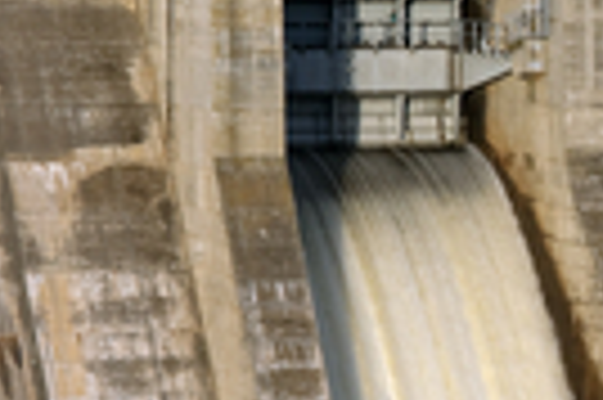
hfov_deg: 4.0
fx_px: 8616
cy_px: 263
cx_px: 891
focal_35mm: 515
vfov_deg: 2.7
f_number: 11
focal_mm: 102
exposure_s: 1/100
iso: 100
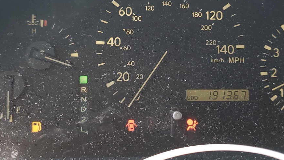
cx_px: 139
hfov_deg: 39.9
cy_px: 50
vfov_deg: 22.9
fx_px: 391
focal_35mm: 52
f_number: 1.5
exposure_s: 1/60.2
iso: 71
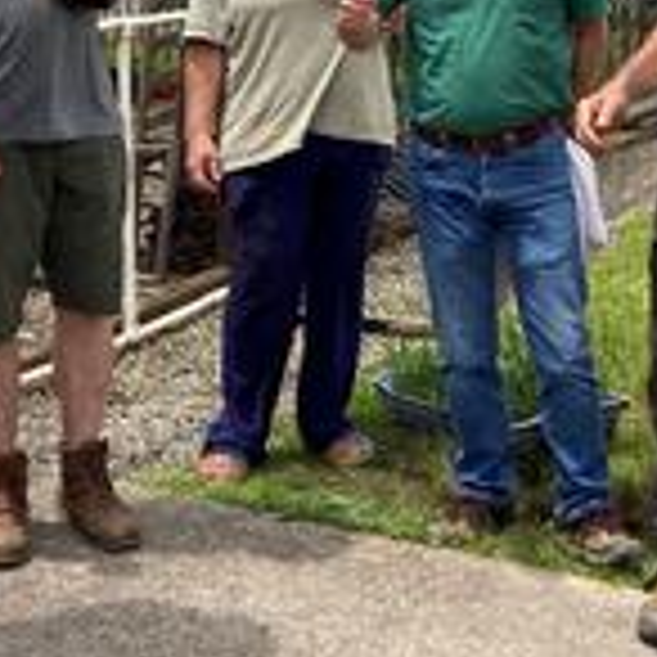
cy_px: 130
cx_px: 500
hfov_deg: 25.0
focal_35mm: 68
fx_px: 1460
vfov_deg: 24.9
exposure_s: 1/1091
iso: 20
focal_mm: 3.99
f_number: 1.8
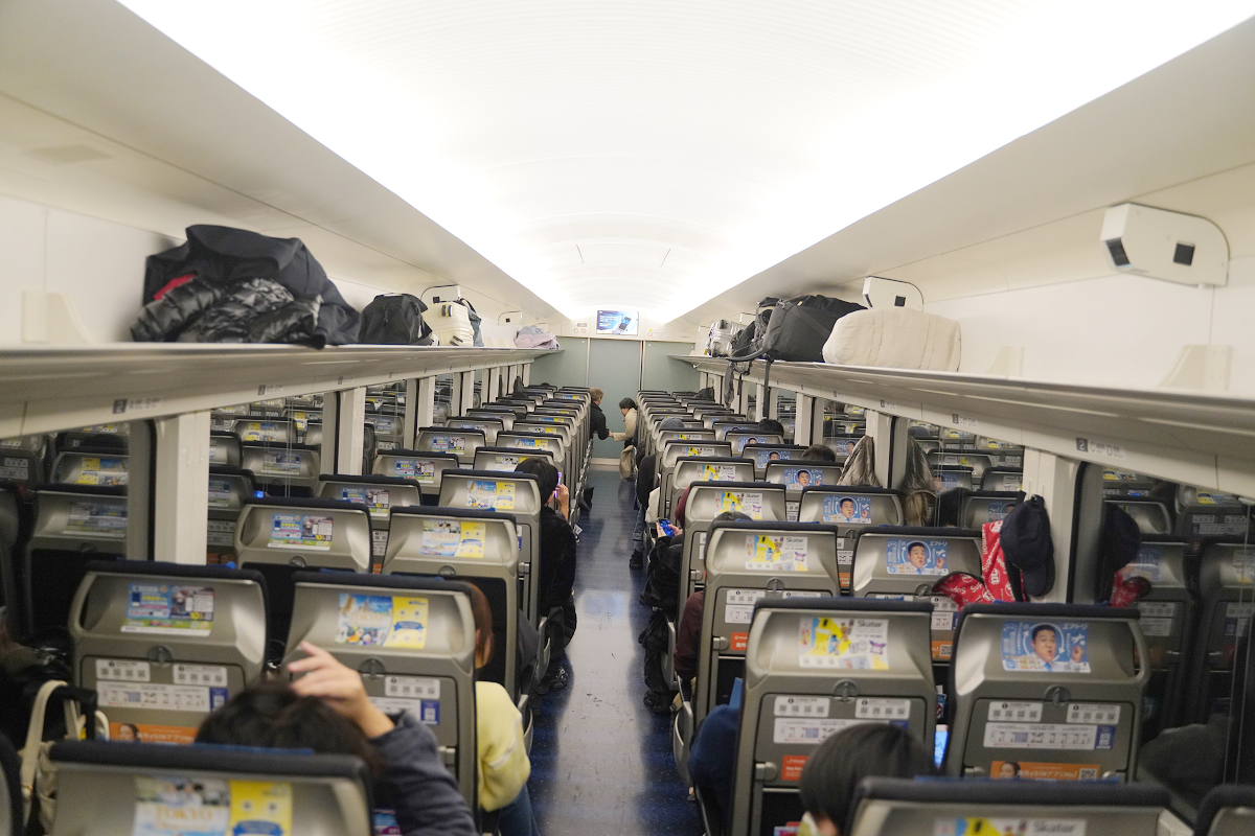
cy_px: 418
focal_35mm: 31
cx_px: 628
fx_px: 1081
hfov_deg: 60.3
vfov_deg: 42.3
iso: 2000
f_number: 2.8
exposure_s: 1/160
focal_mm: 31
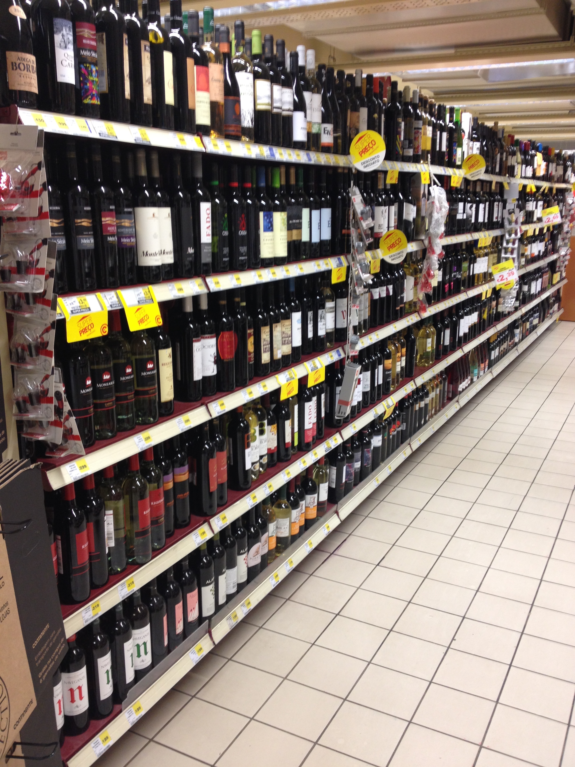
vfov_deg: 52.6
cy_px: 384
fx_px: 775
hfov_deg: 40.7
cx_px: 288
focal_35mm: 35
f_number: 2.4
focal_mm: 4.28
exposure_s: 1/20
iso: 64
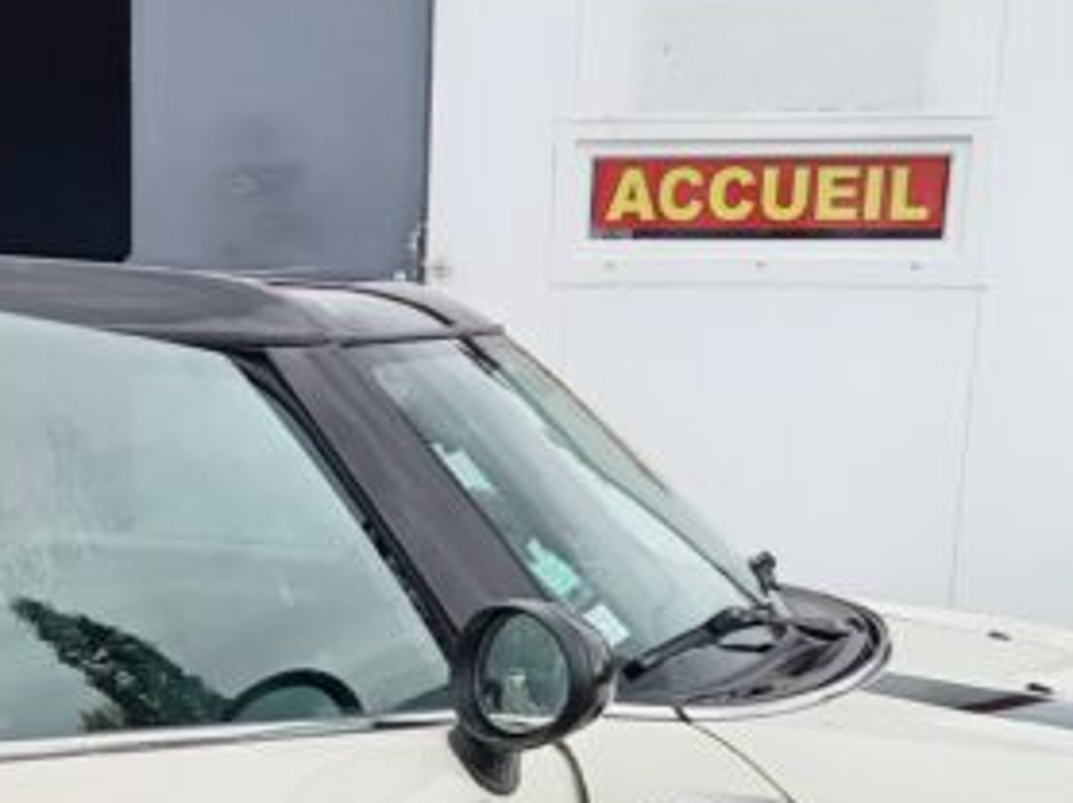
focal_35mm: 72
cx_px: 201
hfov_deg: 26.5
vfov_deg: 19.4
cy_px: 930
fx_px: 2230
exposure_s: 1/100
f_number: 1.8
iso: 183
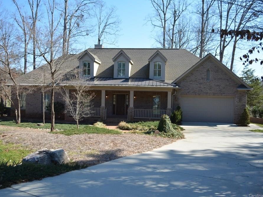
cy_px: 98
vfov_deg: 42.9
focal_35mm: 33
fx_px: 251
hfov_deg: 55.4
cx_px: 132
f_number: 3.8
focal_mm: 20
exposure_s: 1/4000
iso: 800
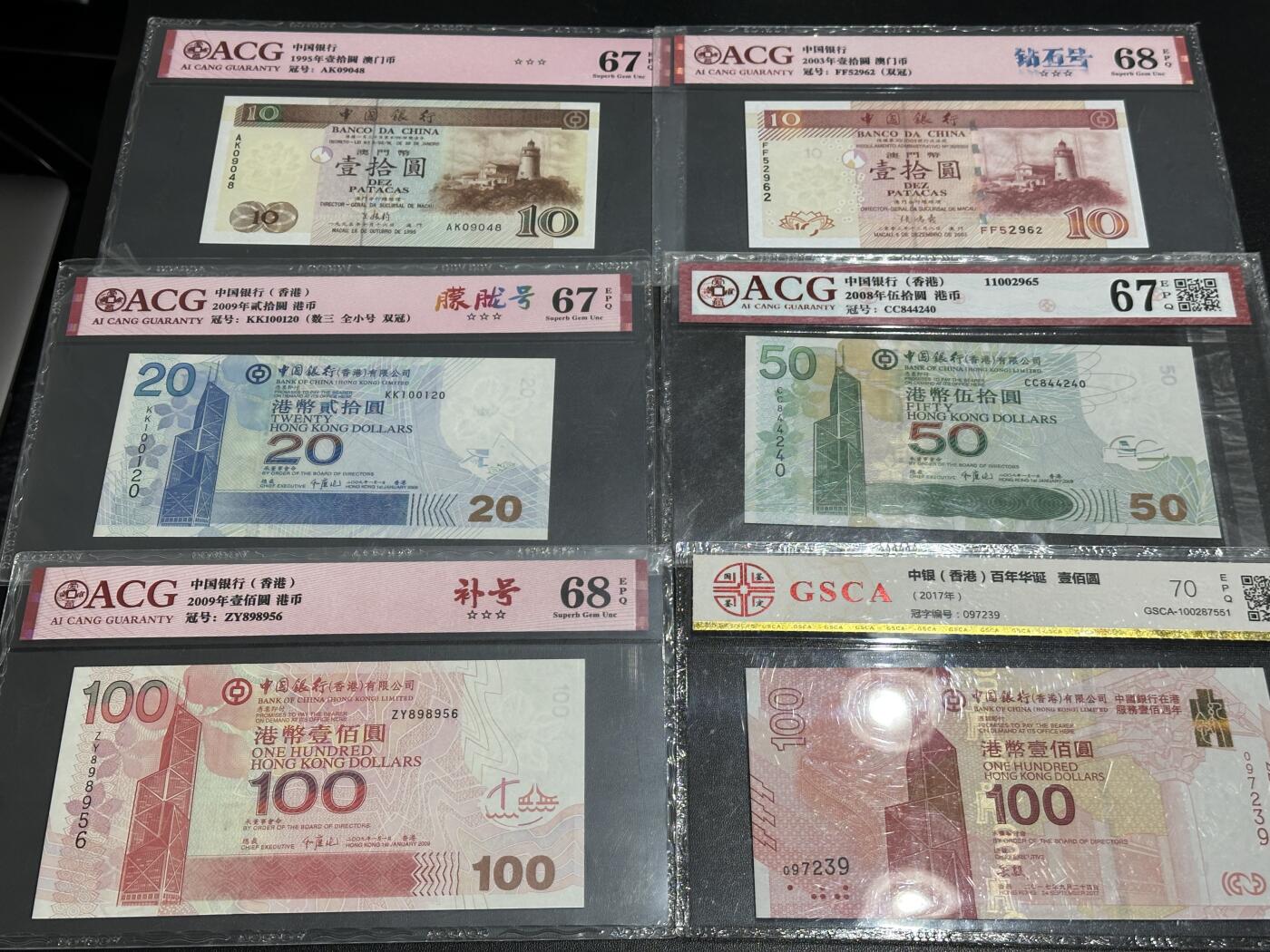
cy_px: 476
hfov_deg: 39.7
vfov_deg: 30.3
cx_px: 635
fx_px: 1761
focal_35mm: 48
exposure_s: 1/50
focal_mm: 6.86
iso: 80
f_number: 1.78
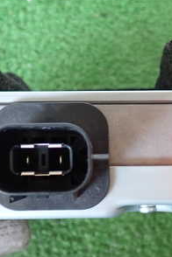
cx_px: 109
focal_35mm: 68
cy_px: 149
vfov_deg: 29.6
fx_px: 487
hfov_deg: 20.0
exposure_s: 1/30
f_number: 2.4
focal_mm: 5.79
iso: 500
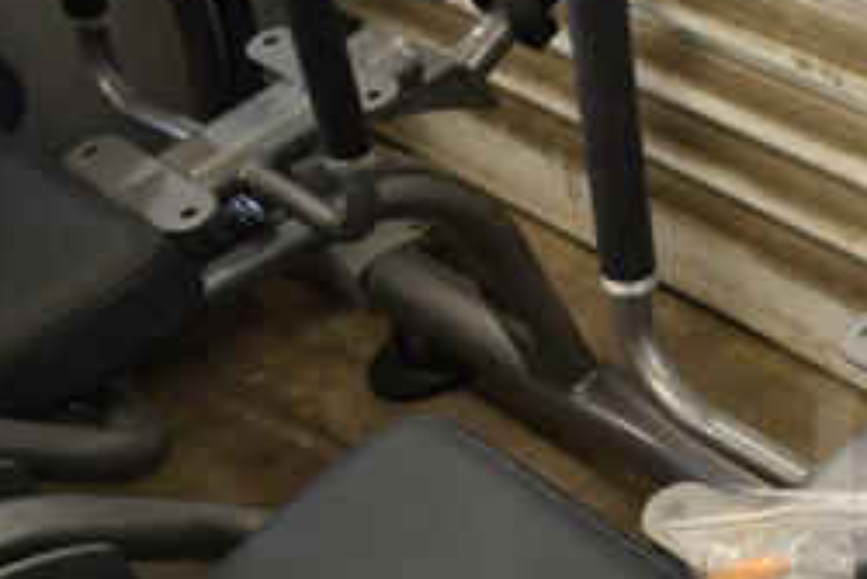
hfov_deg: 26.9
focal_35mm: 66
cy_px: 461
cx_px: 1044
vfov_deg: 20.4
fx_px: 1590
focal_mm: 18
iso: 320
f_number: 3.5
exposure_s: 1/30
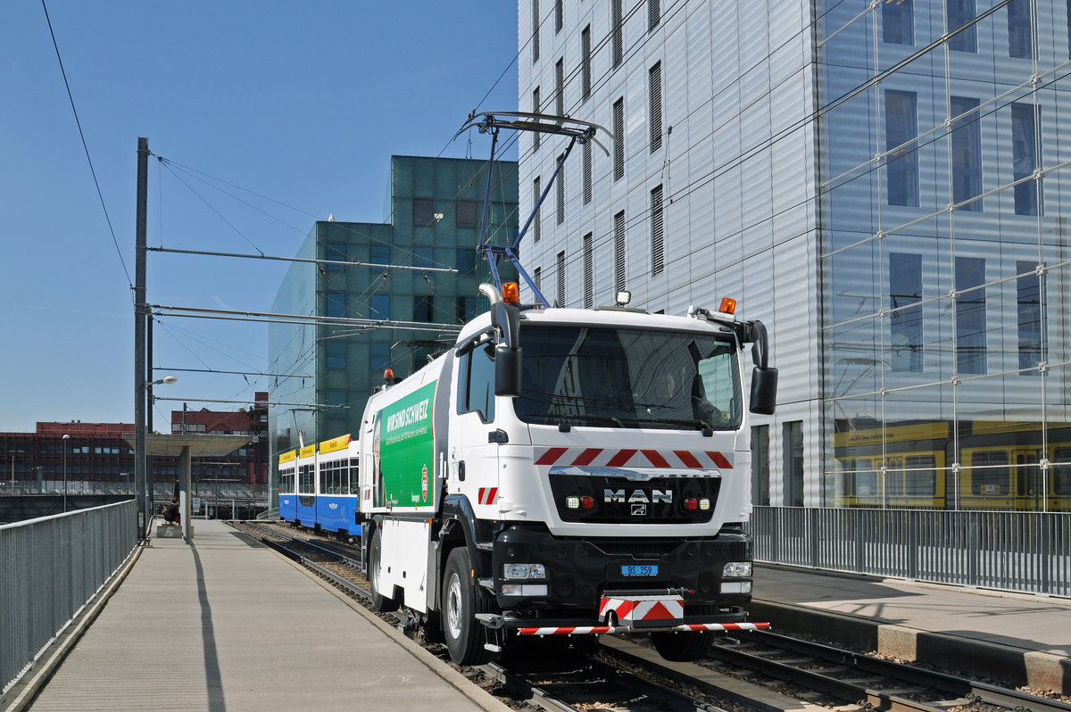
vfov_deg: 36.8
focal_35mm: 36
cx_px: 536
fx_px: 1070
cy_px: 356
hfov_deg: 53.2
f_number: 8
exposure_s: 1/1000
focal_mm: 24
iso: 250
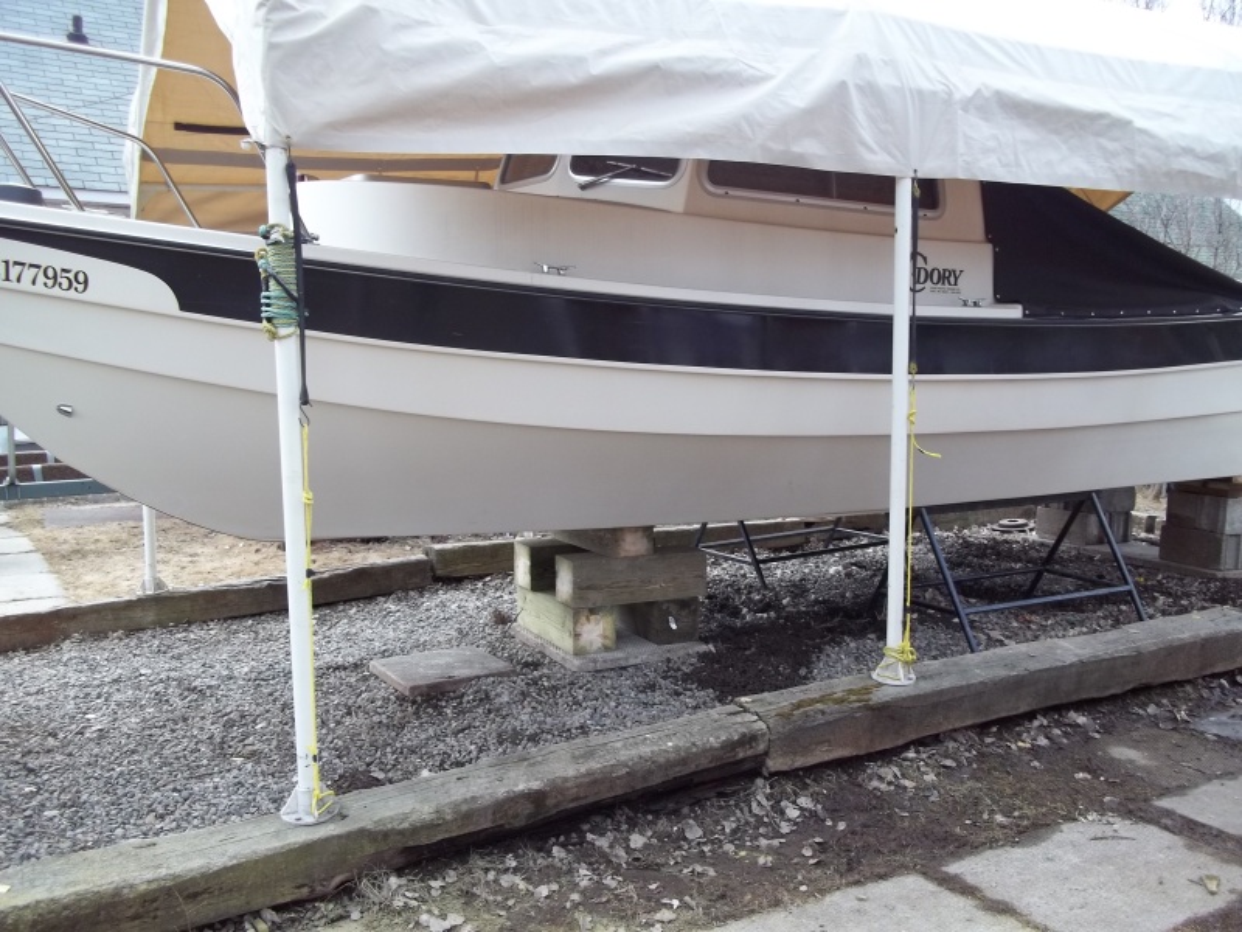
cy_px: 466
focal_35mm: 32
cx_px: 621
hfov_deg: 56.8
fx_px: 1148
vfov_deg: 44.2
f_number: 2.9
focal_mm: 5.7
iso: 64
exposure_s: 1/160
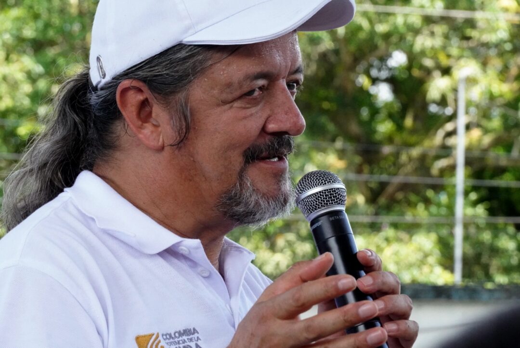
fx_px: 2927
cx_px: 260
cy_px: 174
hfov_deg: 10.2
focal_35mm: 202
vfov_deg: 6.8
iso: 8000
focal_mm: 135
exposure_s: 1/800
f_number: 14
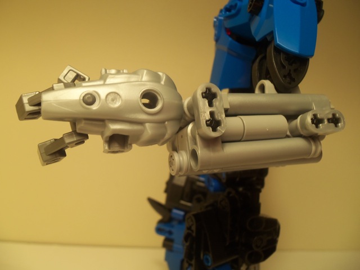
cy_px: 135
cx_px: 180
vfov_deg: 48.2
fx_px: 302
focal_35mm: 29
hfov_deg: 61.7
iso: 80
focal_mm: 5.2
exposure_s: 1/30
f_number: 3.4
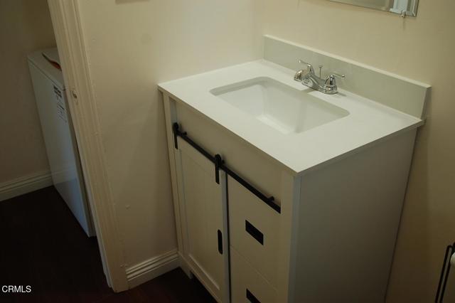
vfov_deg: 35.5
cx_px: 228
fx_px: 474
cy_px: 152
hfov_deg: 51.3
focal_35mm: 38
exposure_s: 1/50
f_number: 4
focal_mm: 25
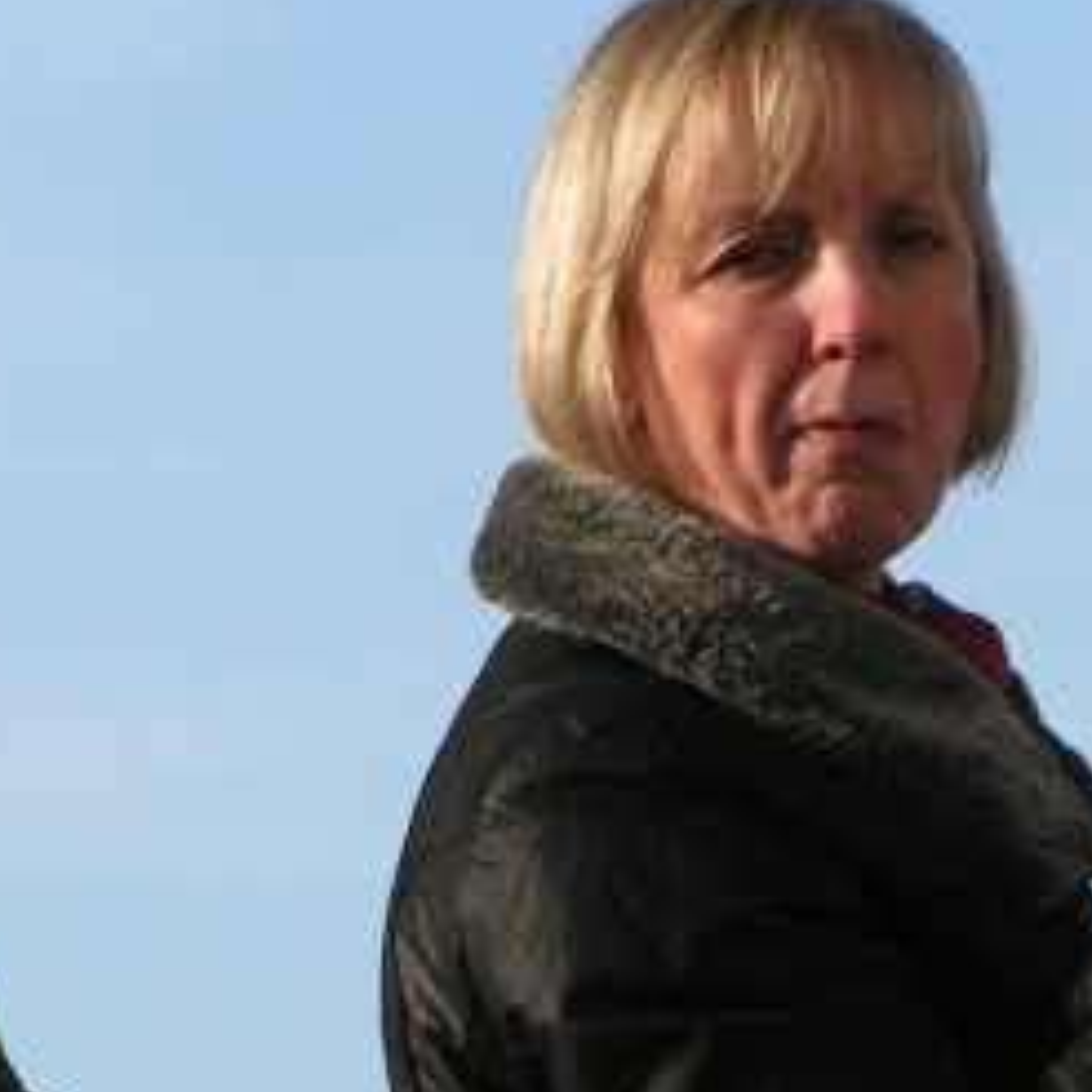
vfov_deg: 2.8
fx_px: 22164
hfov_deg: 2.8
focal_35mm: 621
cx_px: 577
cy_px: 595
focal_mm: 33
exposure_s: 1/400
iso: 50
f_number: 5
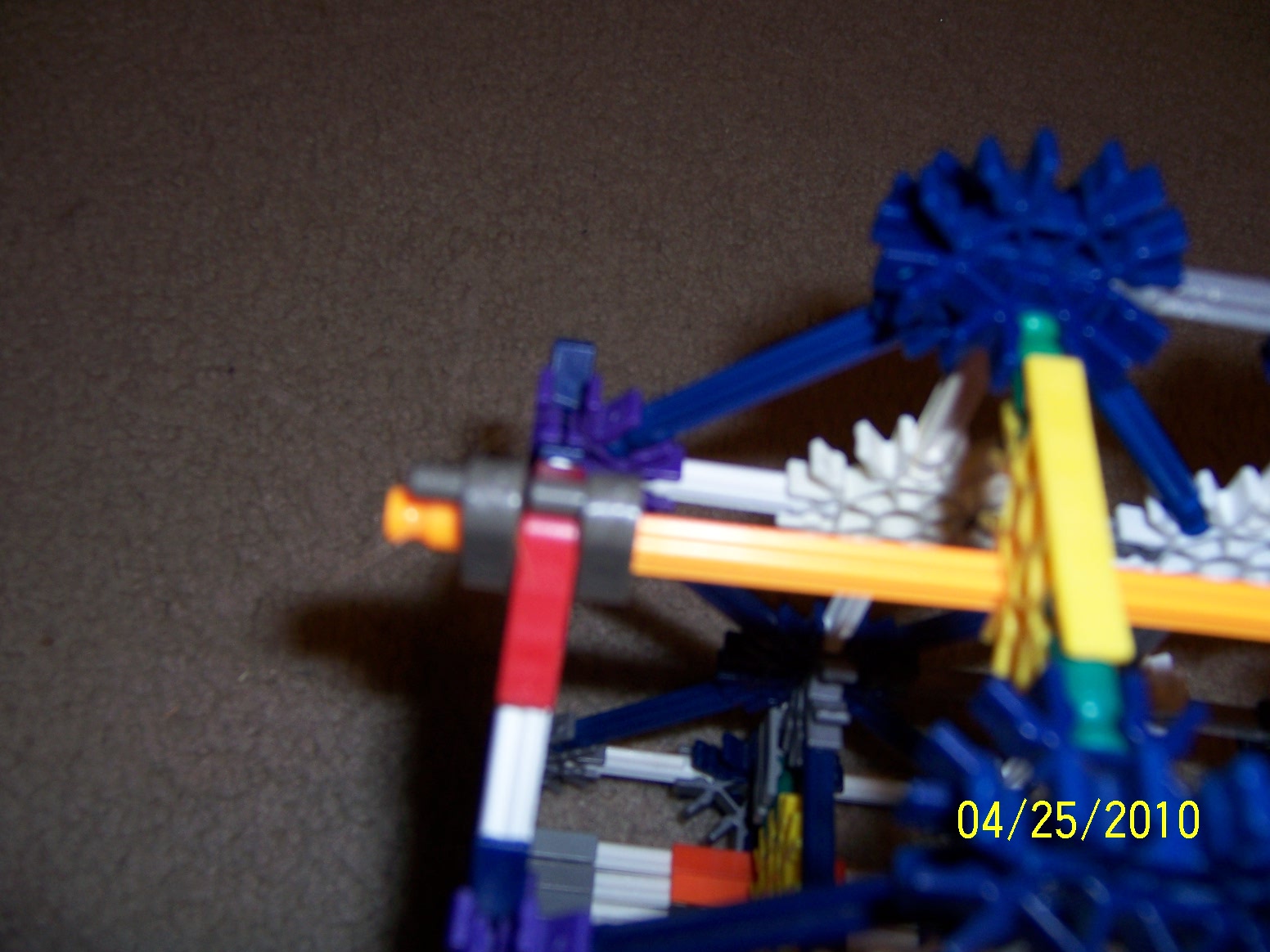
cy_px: 476
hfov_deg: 55.4
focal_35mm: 33
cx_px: 635
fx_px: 1211
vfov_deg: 42.9
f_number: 2.8
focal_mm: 5.5
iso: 80
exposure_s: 1/60
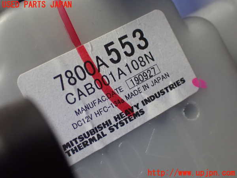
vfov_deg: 23.7
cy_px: 89
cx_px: 118
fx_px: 424
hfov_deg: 31.2
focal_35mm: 62
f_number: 3.6
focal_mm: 11.09
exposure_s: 1/60
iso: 1600
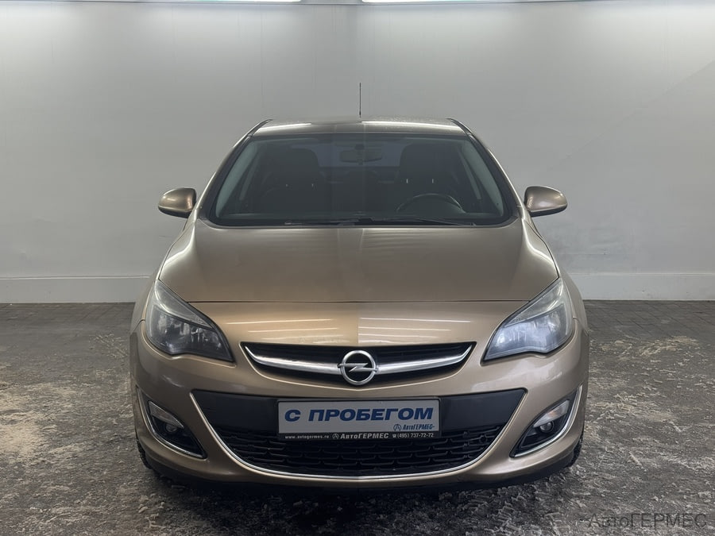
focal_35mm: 48
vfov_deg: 30.3
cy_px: 268
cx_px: 358
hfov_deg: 39.7
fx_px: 991
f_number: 1.78
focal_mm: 6.76
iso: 50
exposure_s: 1/100
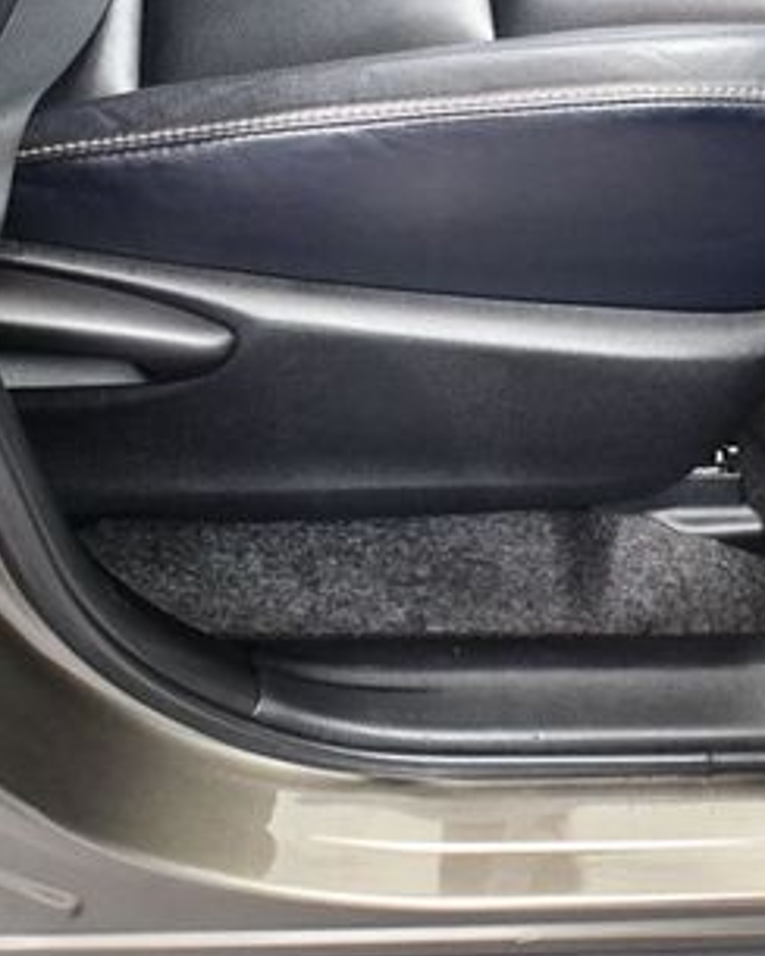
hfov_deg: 21.5
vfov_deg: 26.8
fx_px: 2009
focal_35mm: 71
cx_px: 451
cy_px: 508
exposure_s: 1/60
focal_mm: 18
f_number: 3.5
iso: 3600
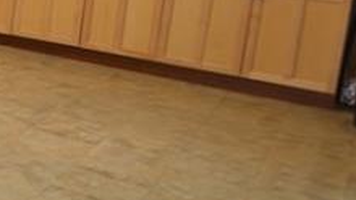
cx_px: -369
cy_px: -52
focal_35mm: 73
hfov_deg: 18.3
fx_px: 689
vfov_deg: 15.8
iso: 400
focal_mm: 10
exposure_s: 1/60
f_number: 4
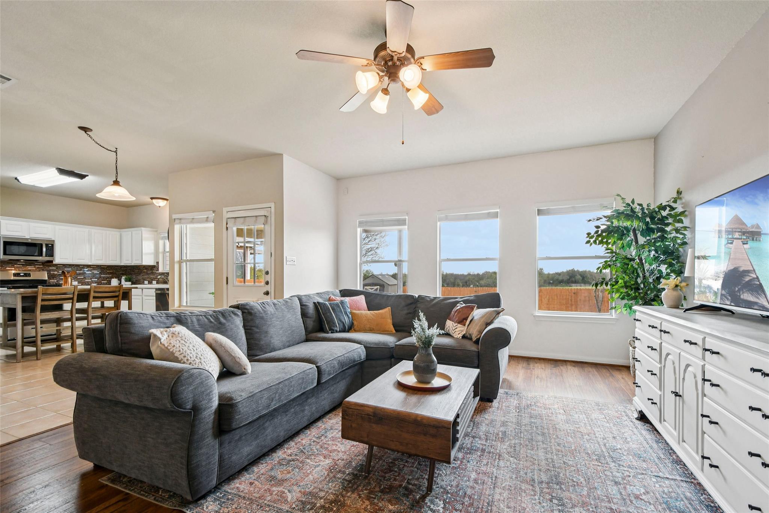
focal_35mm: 15
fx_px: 320
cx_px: 384
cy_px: 256
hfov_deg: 100.4
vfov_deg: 77.3
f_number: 8
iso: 400
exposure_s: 1/125
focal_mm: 10
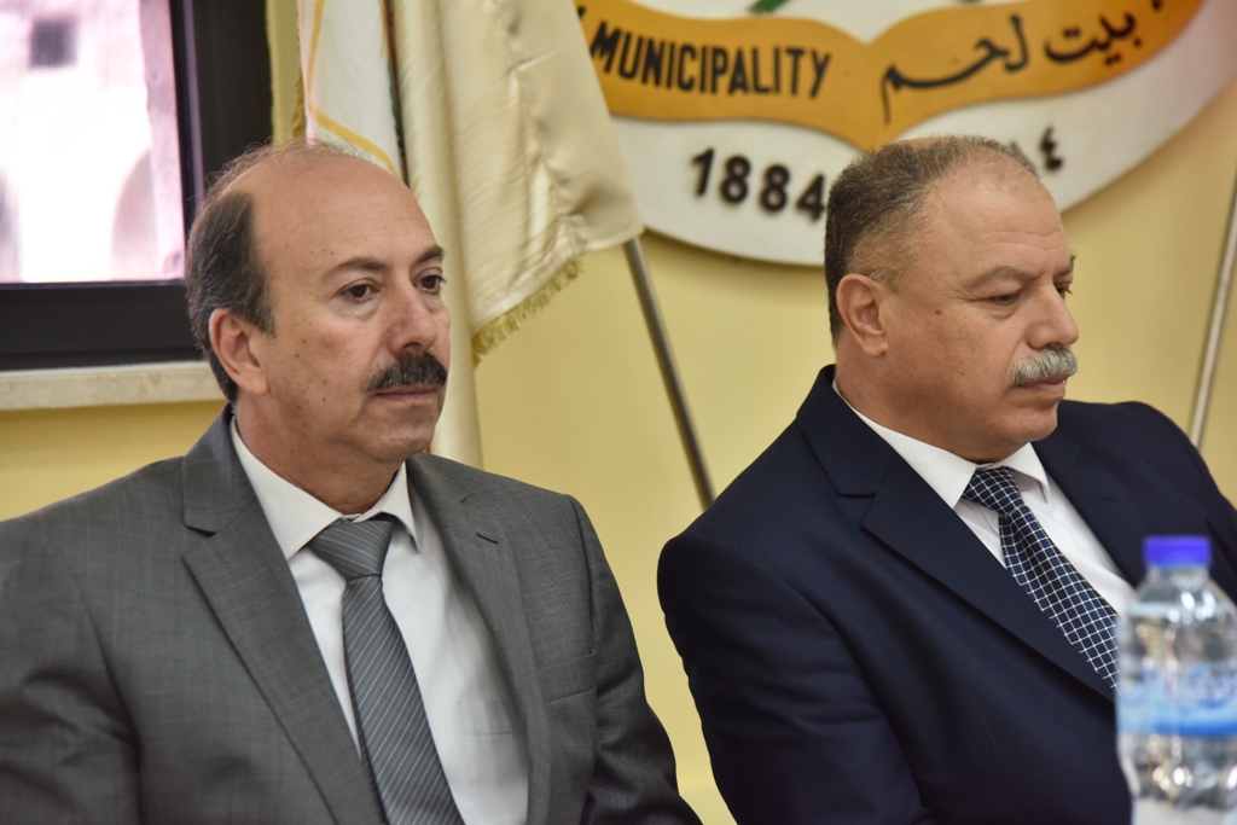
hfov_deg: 18.6
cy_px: 412
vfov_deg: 12.5
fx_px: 3780
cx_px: 618
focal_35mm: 110
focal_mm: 110
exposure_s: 1/100
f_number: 5
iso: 1600
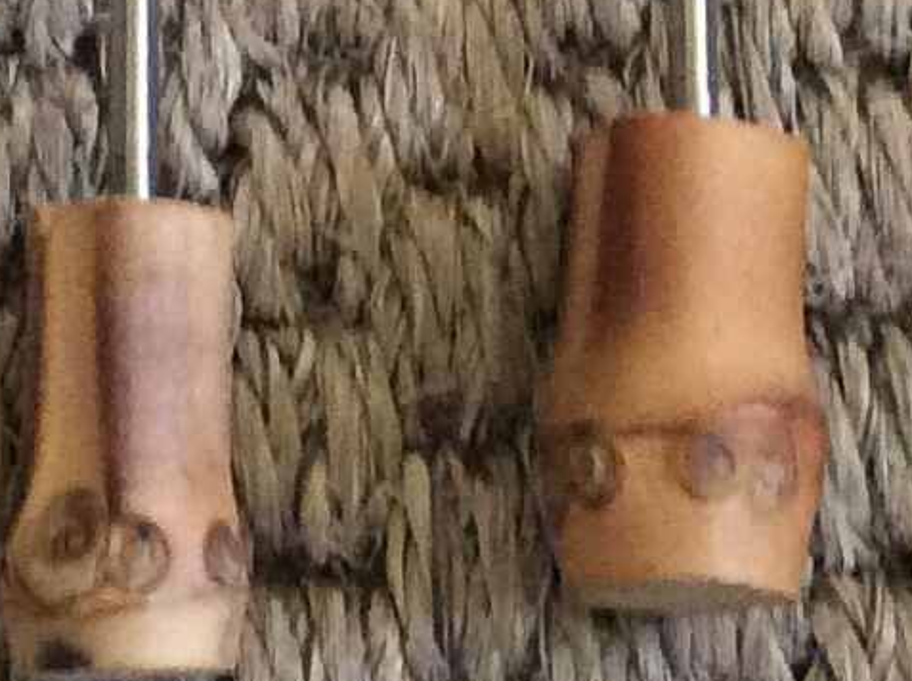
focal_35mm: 174
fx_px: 4576
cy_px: -805
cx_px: 432
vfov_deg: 8.0
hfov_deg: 11.4
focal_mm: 3.3
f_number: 2.4
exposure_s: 1/25
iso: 250
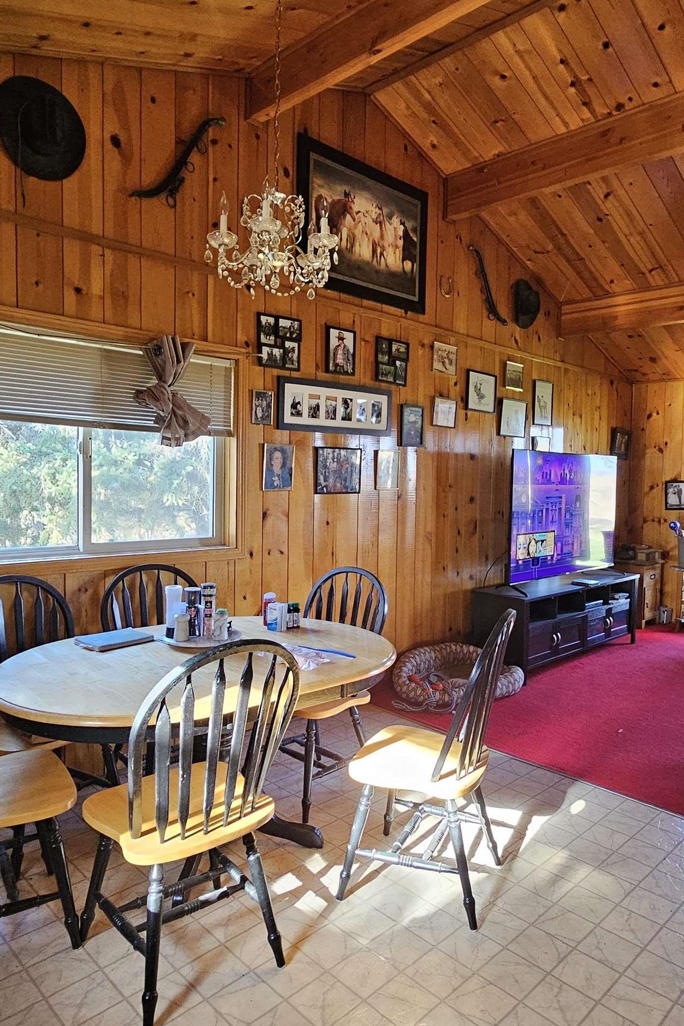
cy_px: 506
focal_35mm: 22
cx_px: 385
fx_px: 627
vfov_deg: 78.6
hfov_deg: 57.1
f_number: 2.2
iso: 320
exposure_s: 1/60
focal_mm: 2.2
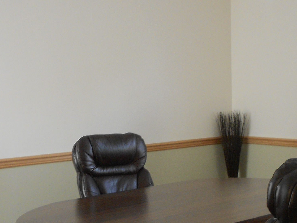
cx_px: 148
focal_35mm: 58
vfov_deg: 25.0
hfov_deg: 33.2
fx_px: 498
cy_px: 164
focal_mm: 4.6
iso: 125
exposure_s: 1/30
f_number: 3.2
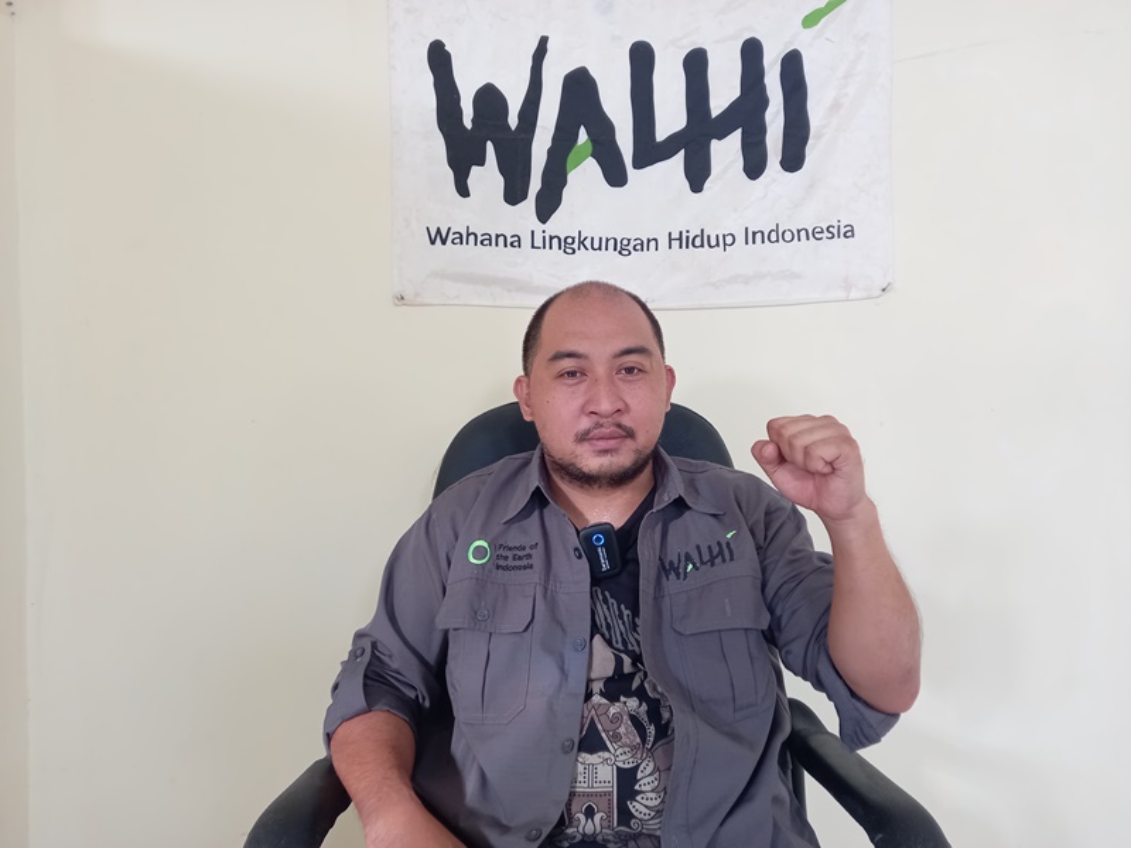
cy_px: 424
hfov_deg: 69.4
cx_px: 566
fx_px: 817
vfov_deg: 54.9
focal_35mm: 25
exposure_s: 1/50
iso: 200
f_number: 2
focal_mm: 4.6
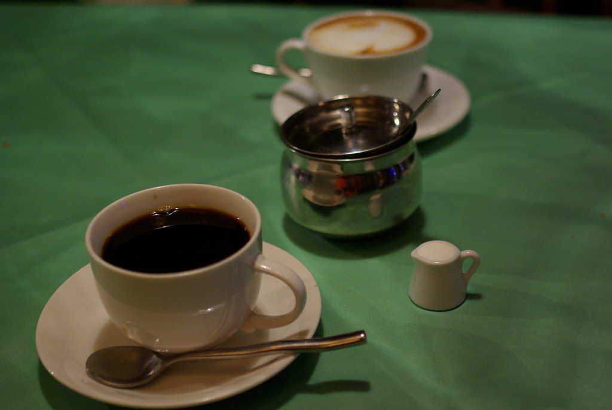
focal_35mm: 52
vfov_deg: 25.8
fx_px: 893
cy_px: 205
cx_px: 306
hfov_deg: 37.8
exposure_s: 1/20
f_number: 2.8
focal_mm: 35
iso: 400
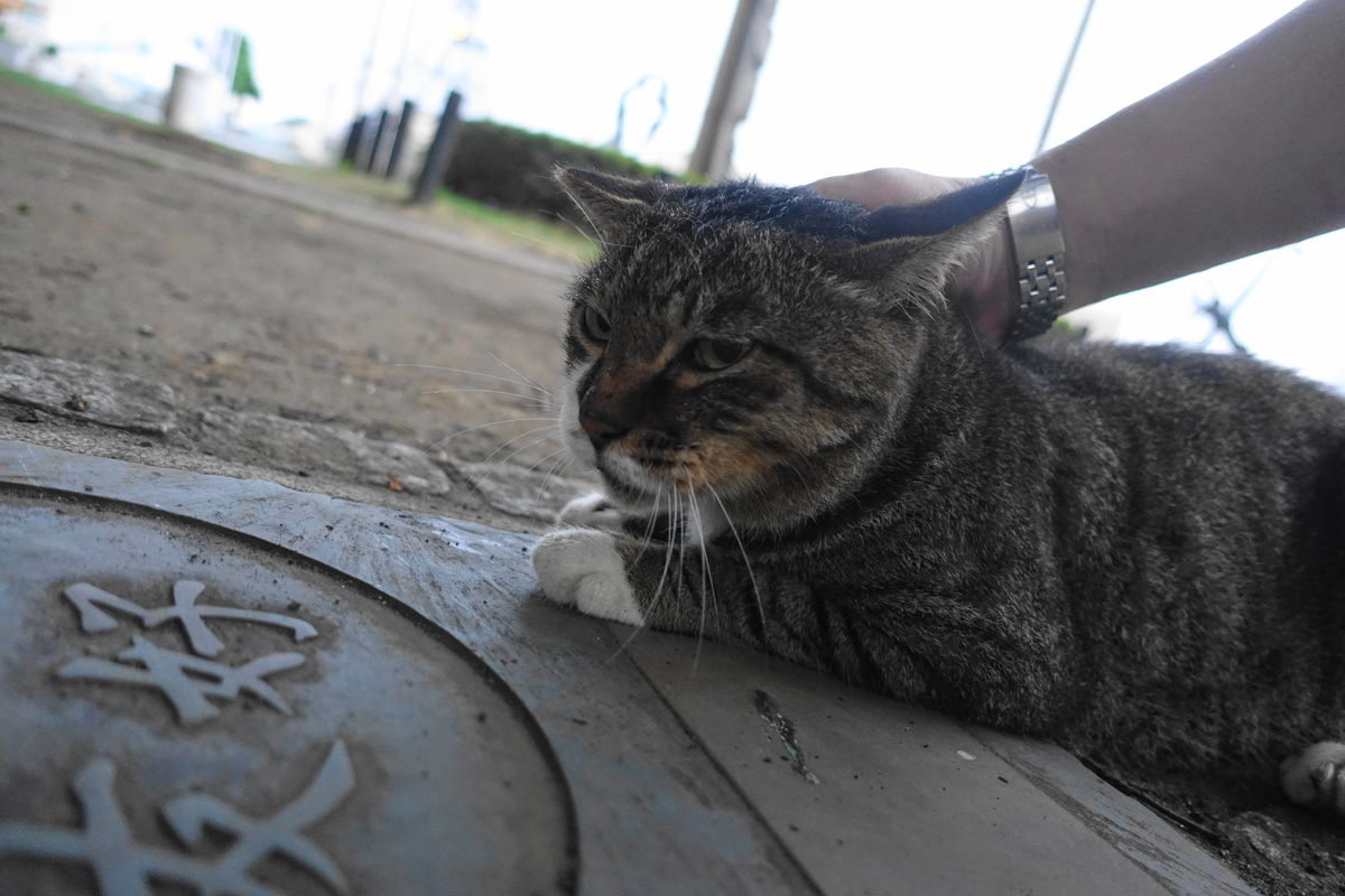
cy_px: 448
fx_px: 897
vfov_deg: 53.1
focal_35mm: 24
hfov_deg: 73.7
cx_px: 672
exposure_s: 1/250
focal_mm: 8.8
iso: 1250
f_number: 1.8
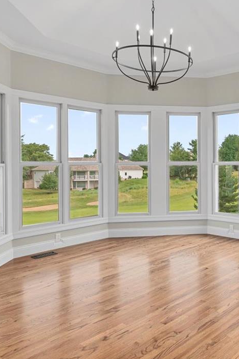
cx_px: 223
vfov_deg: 58.6
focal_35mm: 32
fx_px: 318
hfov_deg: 37.9
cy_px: 162
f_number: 8
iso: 400
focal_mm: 14
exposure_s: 1/50
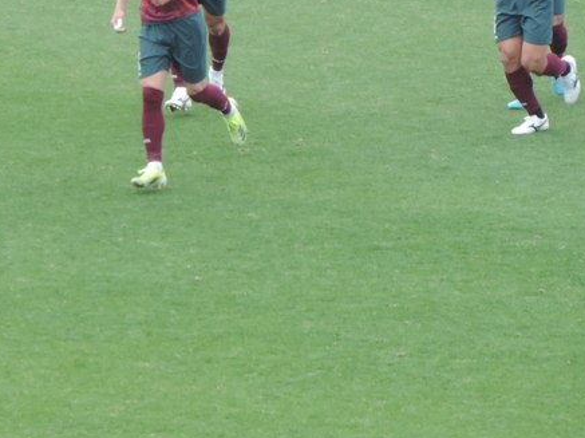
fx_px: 13458
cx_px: 98
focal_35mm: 797
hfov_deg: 2.5
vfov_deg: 1.9
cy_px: 115
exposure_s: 1/250
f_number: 4.9
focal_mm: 77.5
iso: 400
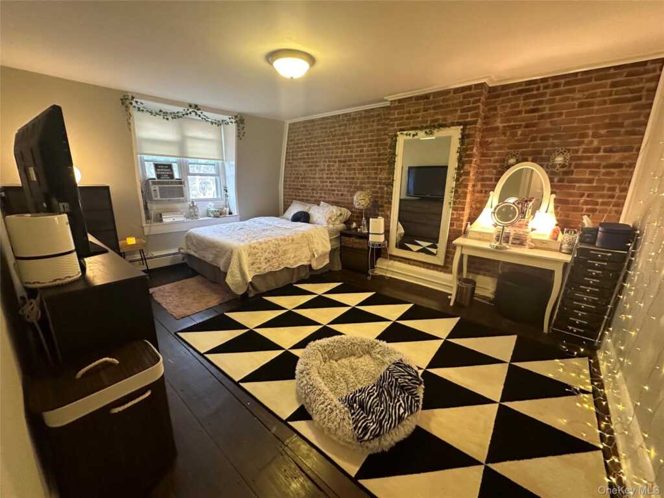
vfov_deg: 85.7
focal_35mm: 14
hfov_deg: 102.1
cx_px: 332
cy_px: 249
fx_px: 269
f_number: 2.2
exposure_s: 1/60
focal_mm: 2.22
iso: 640
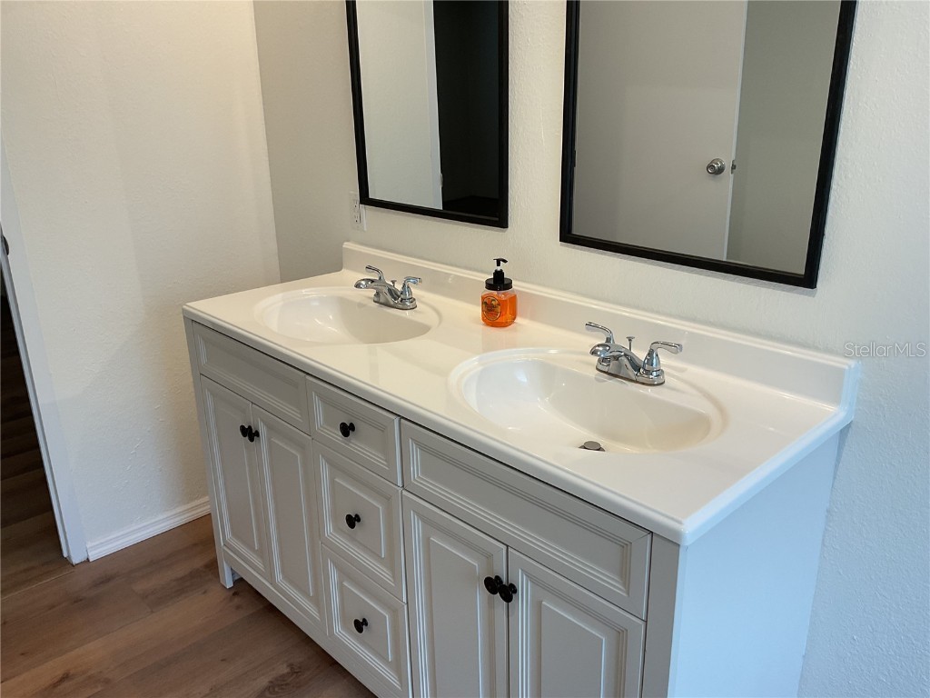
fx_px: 779
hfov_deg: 61.7
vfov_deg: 48.2
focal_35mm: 29
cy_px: 349
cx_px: 465
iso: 50
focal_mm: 3
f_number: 1.8
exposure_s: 1/120
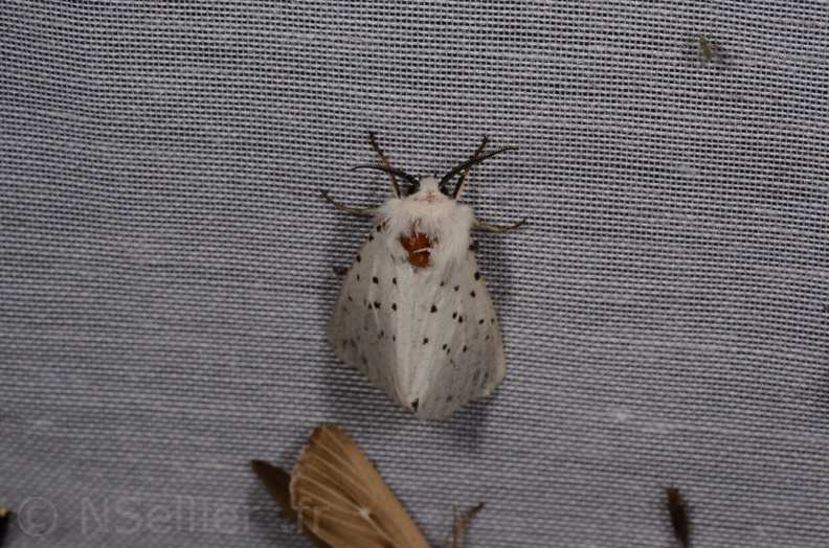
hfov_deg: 16.1
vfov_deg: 10.7
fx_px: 2929
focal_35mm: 128
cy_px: 274
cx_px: 414
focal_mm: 85
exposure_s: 1/60
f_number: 32
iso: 100
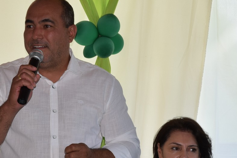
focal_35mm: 164
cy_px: 127
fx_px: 1081
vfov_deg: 8.4
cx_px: 97
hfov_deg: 12.5
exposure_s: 1/125
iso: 180
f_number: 5.6
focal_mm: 48
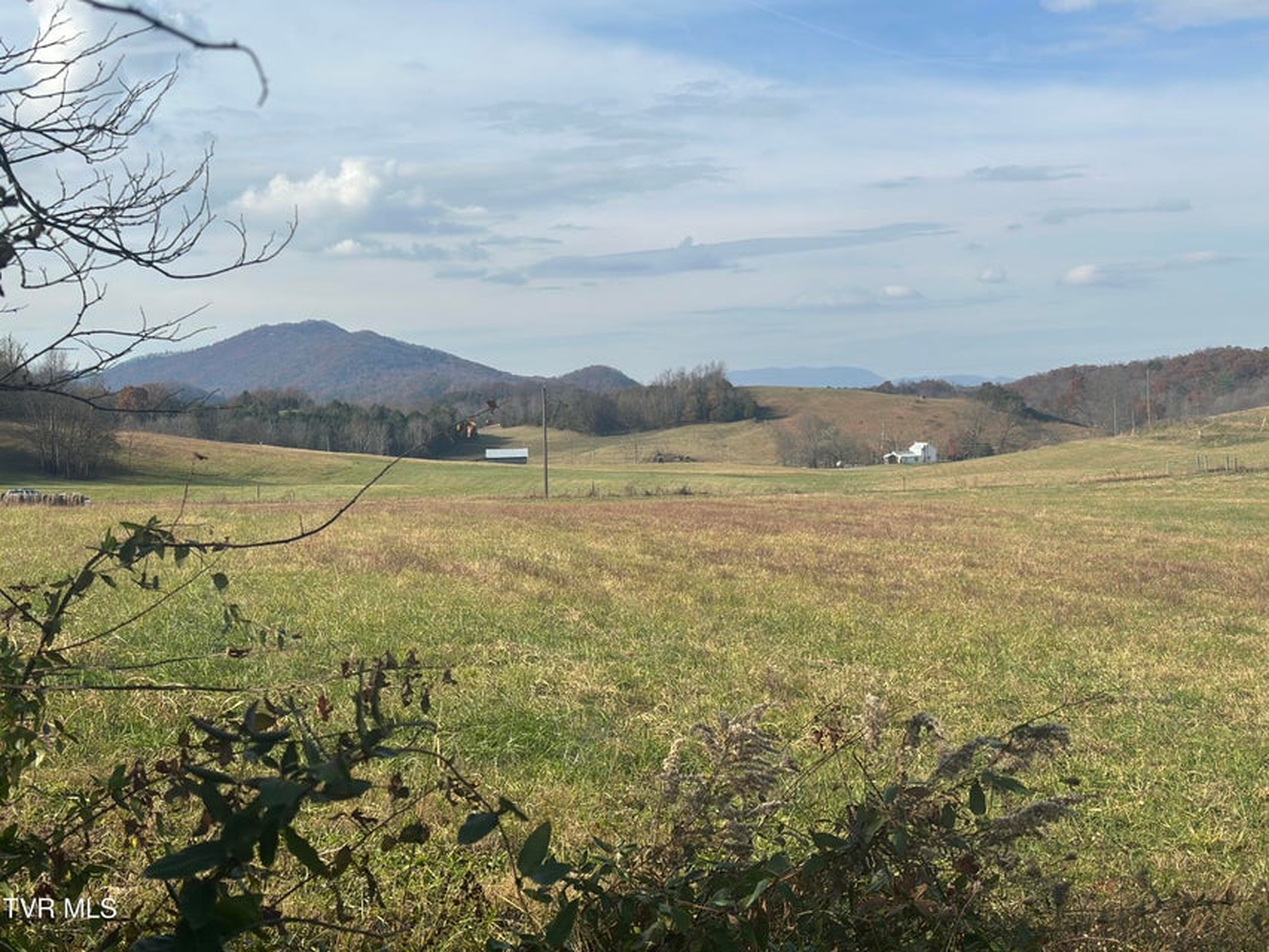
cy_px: 476
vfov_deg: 30.3
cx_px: 634
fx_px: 1760
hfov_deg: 39.7
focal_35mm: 48
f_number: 1.78
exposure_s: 1/6211
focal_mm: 6.86
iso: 100
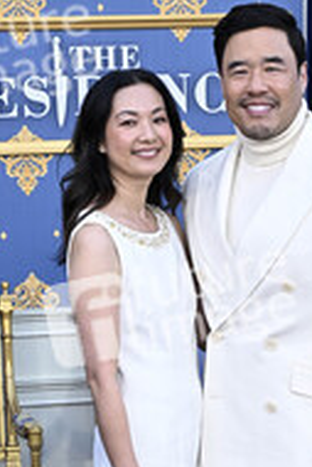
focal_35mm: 103
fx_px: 1336
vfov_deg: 19.4
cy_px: 433
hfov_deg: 13.3
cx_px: 241
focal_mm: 49
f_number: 6.3
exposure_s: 1/250
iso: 1000
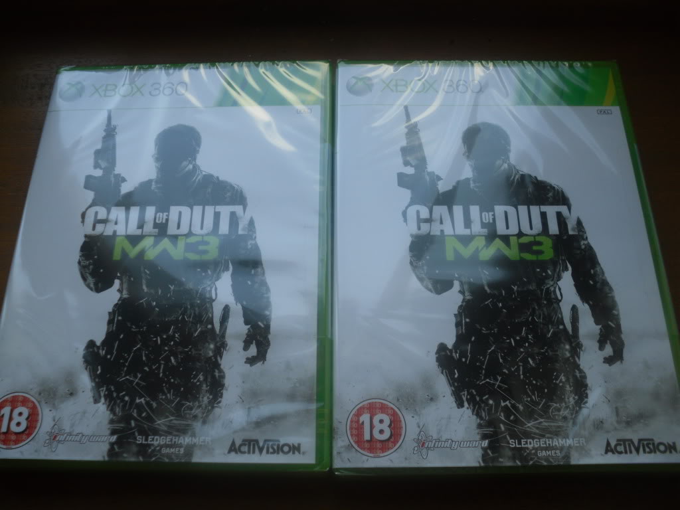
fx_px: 688
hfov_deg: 52.6
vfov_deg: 40.7
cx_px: 340
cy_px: 255
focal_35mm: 35
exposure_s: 1/90
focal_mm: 6.3
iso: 80
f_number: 3
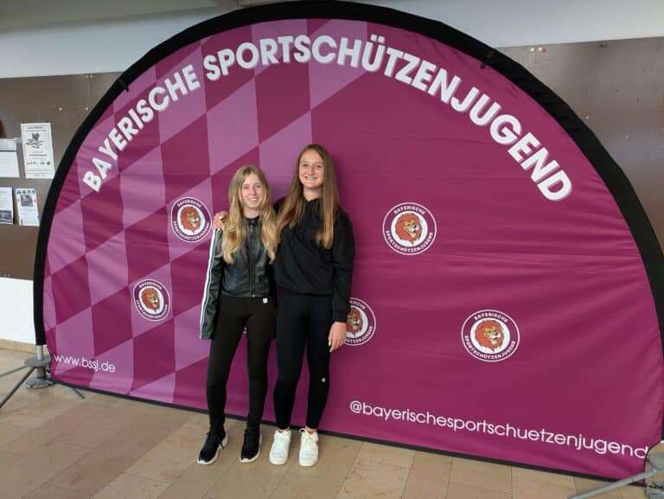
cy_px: 250
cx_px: 332
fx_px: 480
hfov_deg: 69.4
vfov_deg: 54.9
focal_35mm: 25
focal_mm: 5.43
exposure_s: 1/33.3
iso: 44
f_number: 1.89
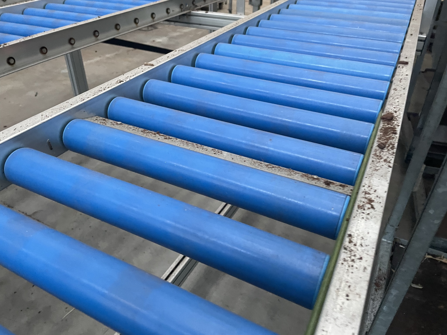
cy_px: 168
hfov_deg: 67.3
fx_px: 336
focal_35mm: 26
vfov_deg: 53.1
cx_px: 224
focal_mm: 4.2
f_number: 1.6
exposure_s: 1/33
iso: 500
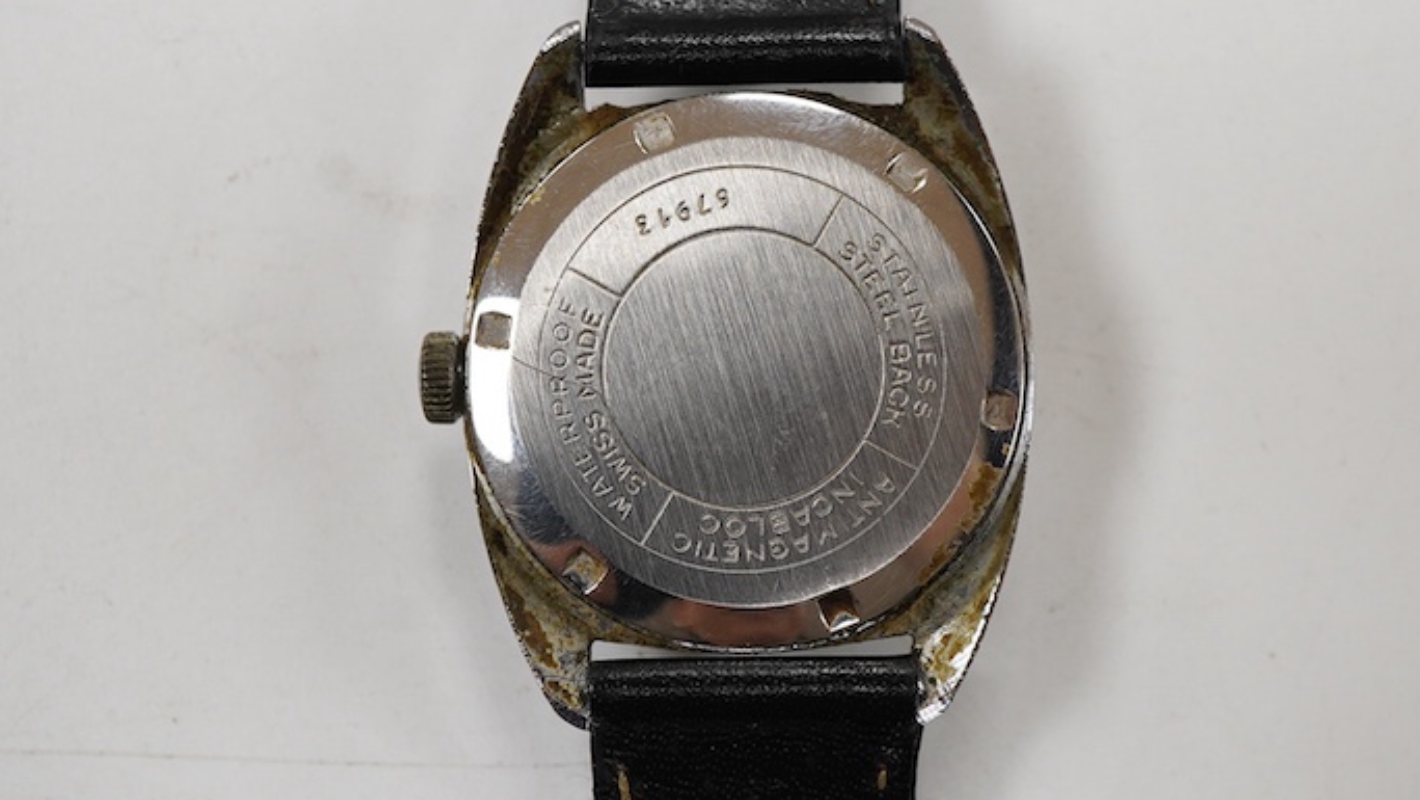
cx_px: 797
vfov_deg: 19.4
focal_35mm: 62
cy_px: 372
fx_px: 2335
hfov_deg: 33.8
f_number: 10
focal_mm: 30
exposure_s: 1/125
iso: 1250
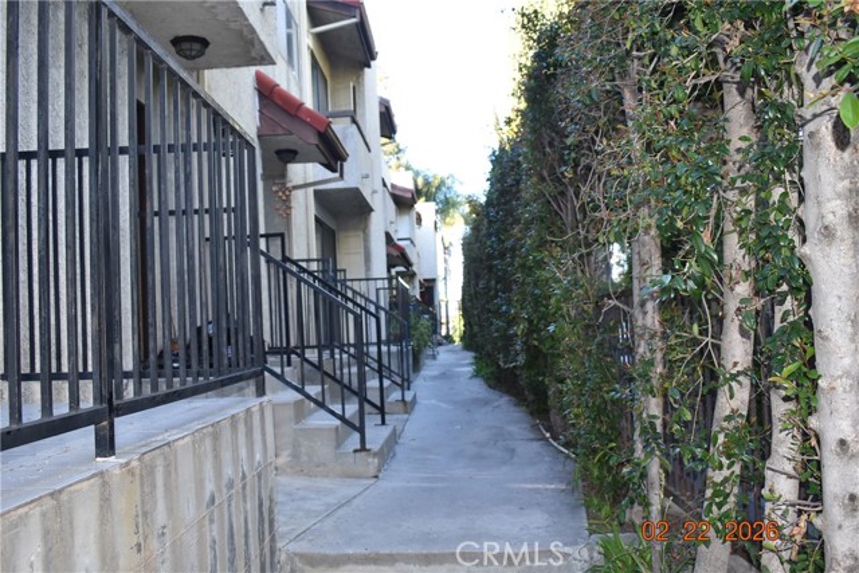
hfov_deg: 57.2
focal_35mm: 33
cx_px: 430
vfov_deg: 40.0
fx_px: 788
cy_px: 286
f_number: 5
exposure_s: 1/200
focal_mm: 22
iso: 640
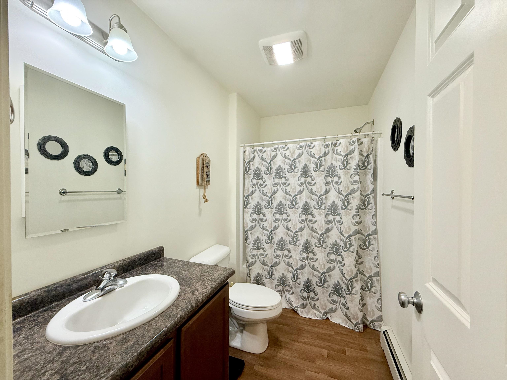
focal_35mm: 14
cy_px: 190
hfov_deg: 102.1
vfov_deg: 85.7
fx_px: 205
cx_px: 254
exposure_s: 1/120
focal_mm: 2.22
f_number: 2.2
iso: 250
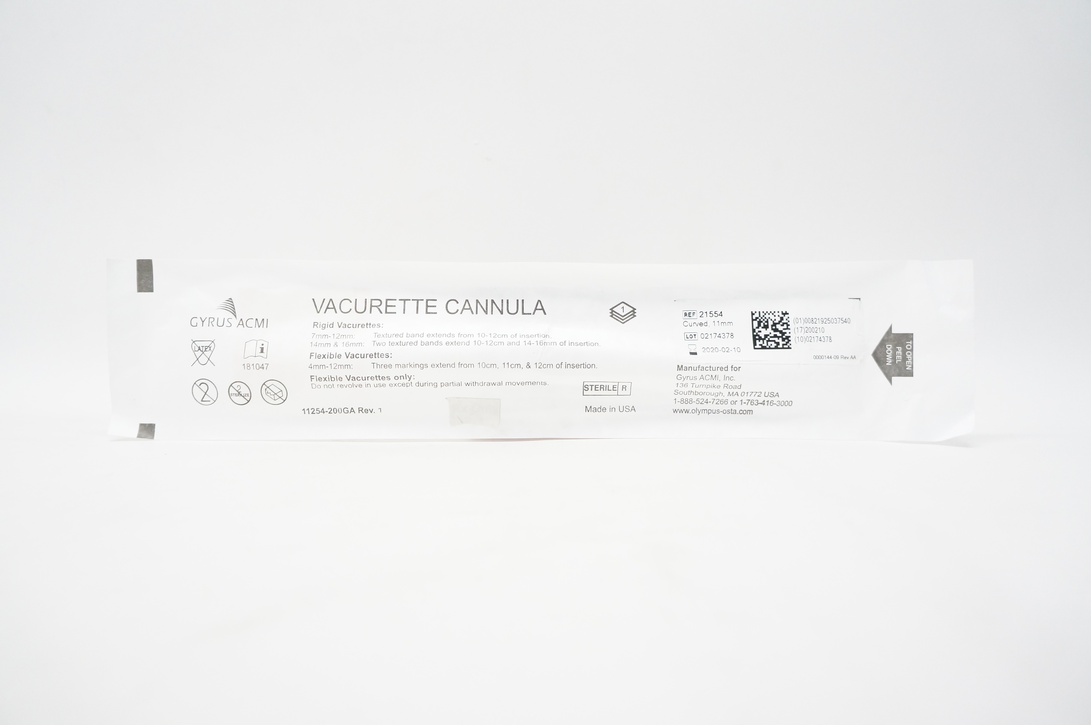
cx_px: 546
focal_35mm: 27
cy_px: 362
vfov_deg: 47.8
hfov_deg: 67.4
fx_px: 817
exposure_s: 1/200
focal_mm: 18
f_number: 5
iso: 1600
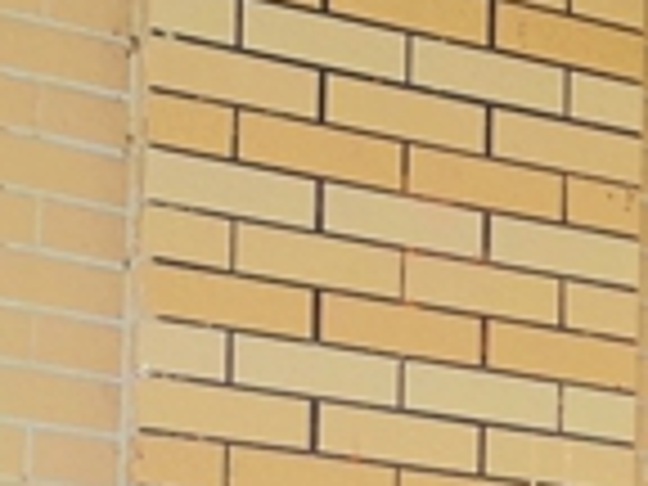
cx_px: 1548
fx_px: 3164
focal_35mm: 169
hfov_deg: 10.2
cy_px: 907
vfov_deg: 8.4
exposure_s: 1/151
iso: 50
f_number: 2.2
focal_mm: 3.95
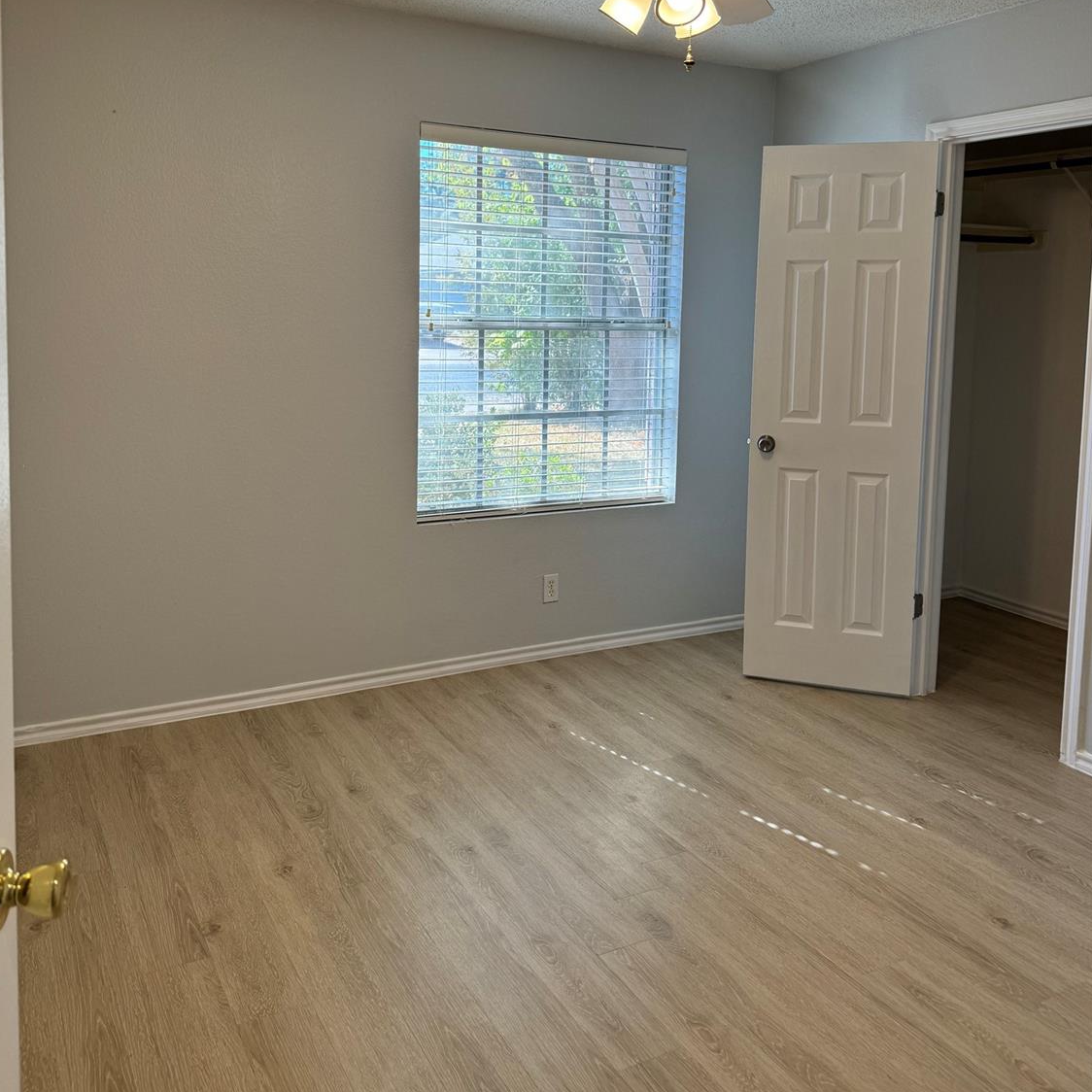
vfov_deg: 54.8
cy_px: 394
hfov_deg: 55.6
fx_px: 1035
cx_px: 536
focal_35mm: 29
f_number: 1.78
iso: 80
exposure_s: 1/160
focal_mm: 6.76
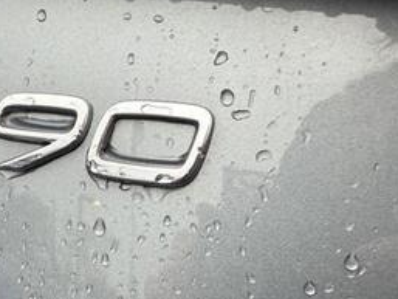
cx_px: 26
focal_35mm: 47
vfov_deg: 30.9
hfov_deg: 37.3
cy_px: 156
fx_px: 541
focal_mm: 2.22
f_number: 2.2
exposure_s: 1/103
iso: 40
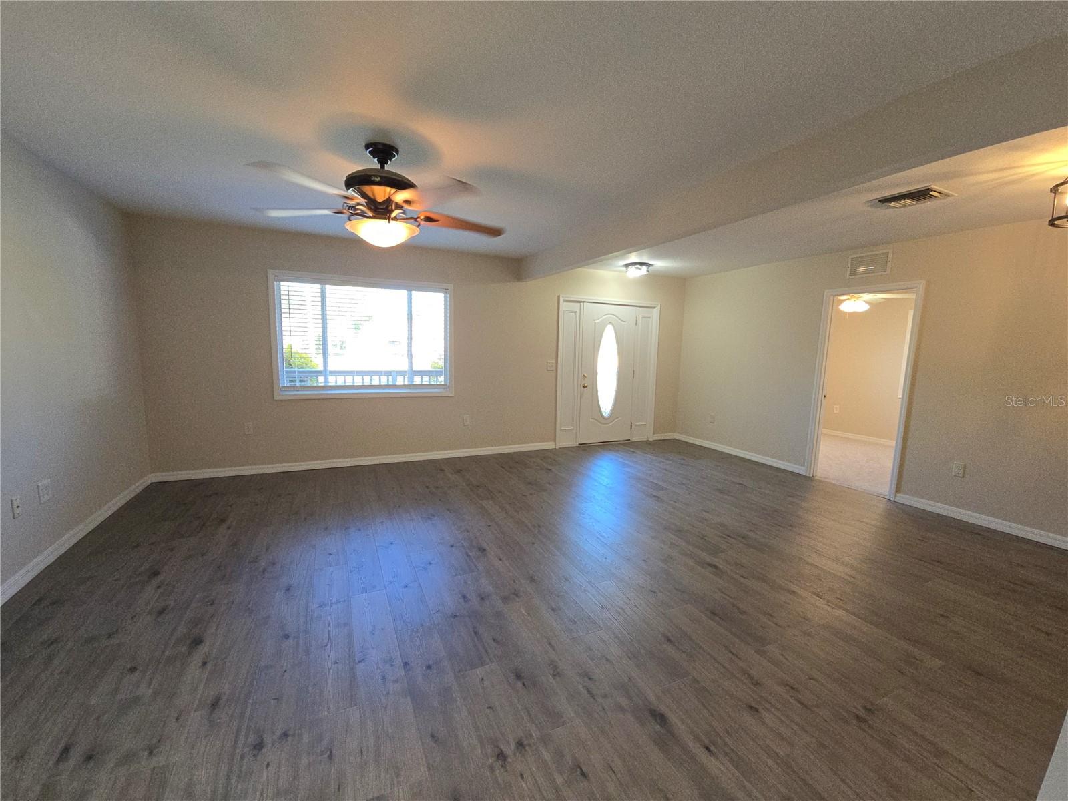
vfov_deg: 89.9
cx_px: 534
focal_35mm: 13
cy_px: 400
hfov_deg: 106.2
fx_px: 401
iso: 125
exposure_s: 1/60
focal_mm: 2.2
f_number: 2.2
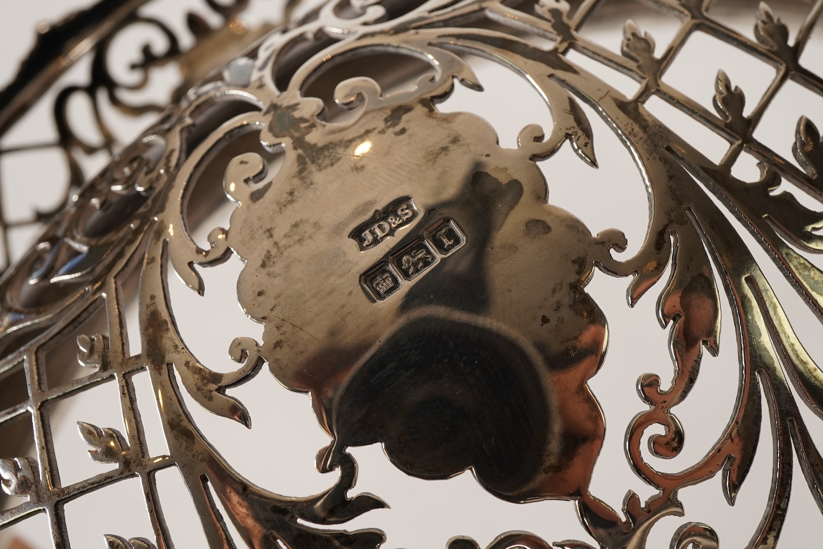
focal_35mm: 45
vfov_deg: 29.9
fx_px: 1029
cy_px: 274
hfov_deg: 43.6
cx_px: 412
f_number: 16
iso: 320
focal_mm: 30
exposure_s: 1/125
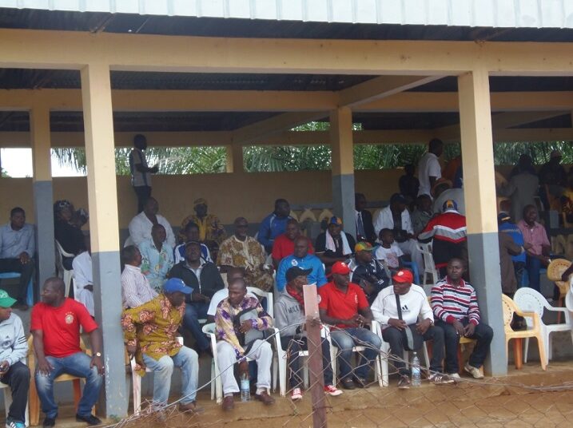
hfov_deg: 30.8
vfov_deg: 23.2
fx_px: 1042
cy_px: 214
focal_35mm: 63
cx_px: 286
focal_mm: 11.7
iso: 64
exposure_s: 1/125
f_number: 4
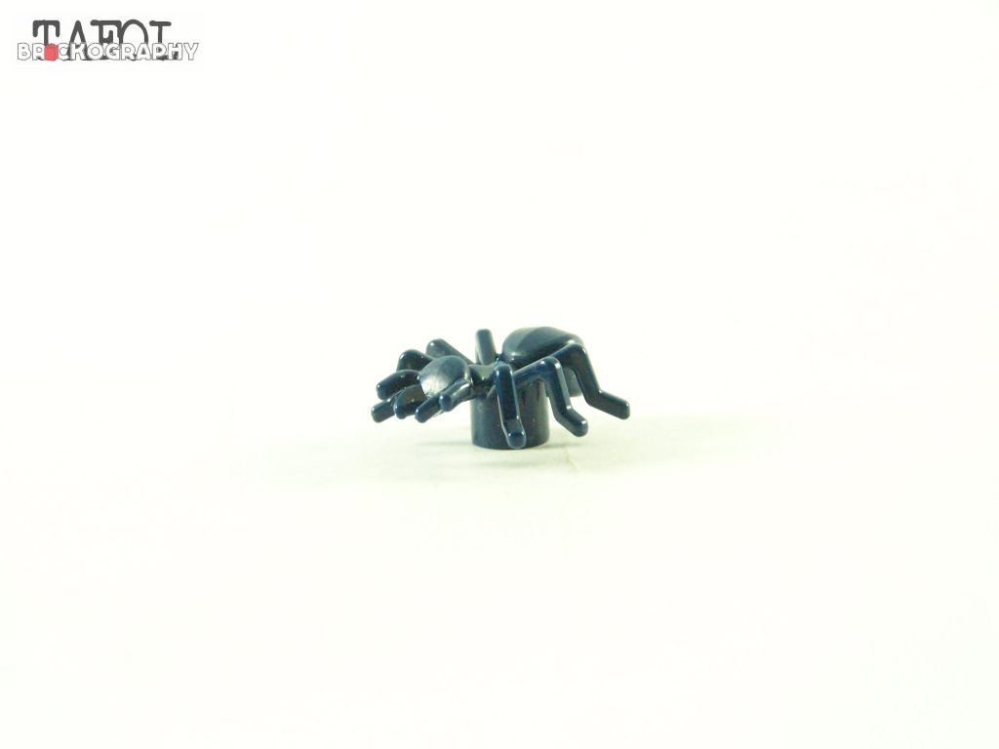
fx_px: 3377
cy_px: 374
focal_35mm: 117
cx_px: 500
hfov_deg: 16.8
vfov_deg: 12.7
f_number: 3.6
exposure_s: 1/60
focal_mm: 19.4
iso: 400
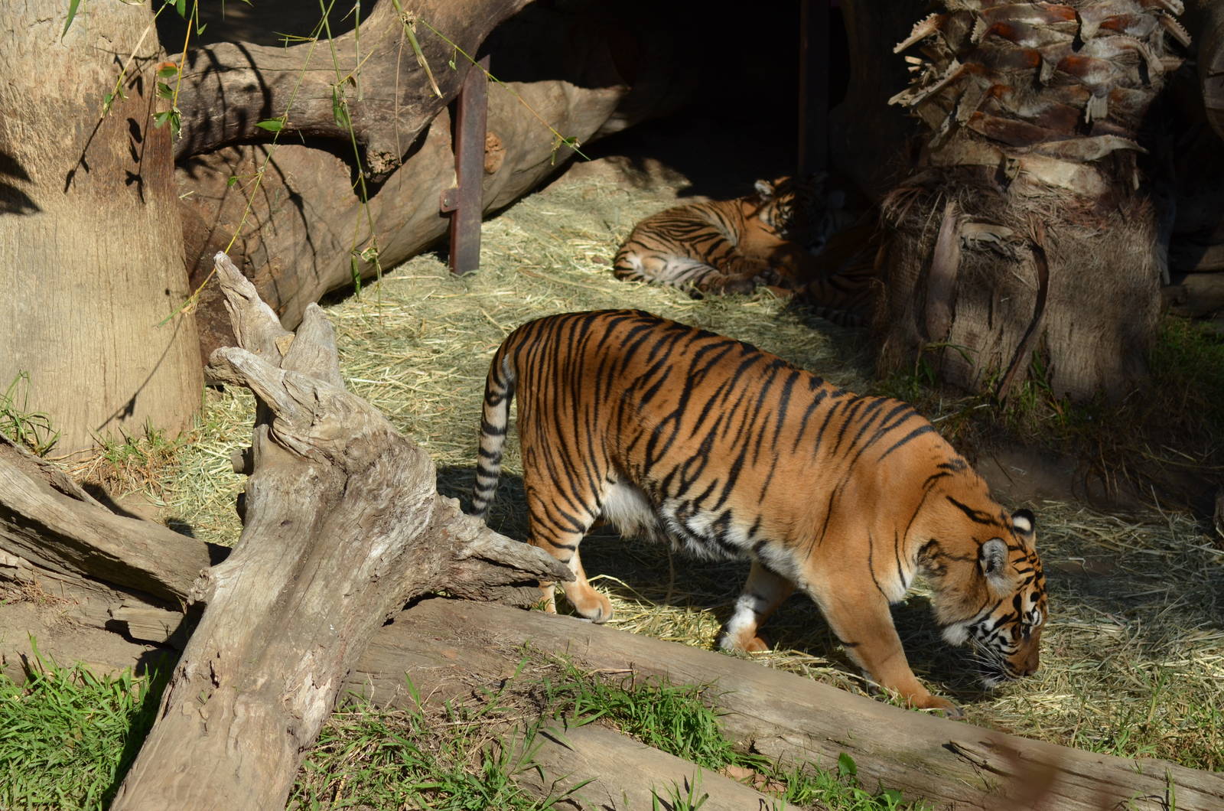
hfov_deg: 14.0
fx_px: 4988
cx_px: 612
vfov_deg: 9.3
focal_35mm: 147
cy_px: 406
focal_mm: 98
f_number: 6.3
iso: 200
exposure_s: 1/800
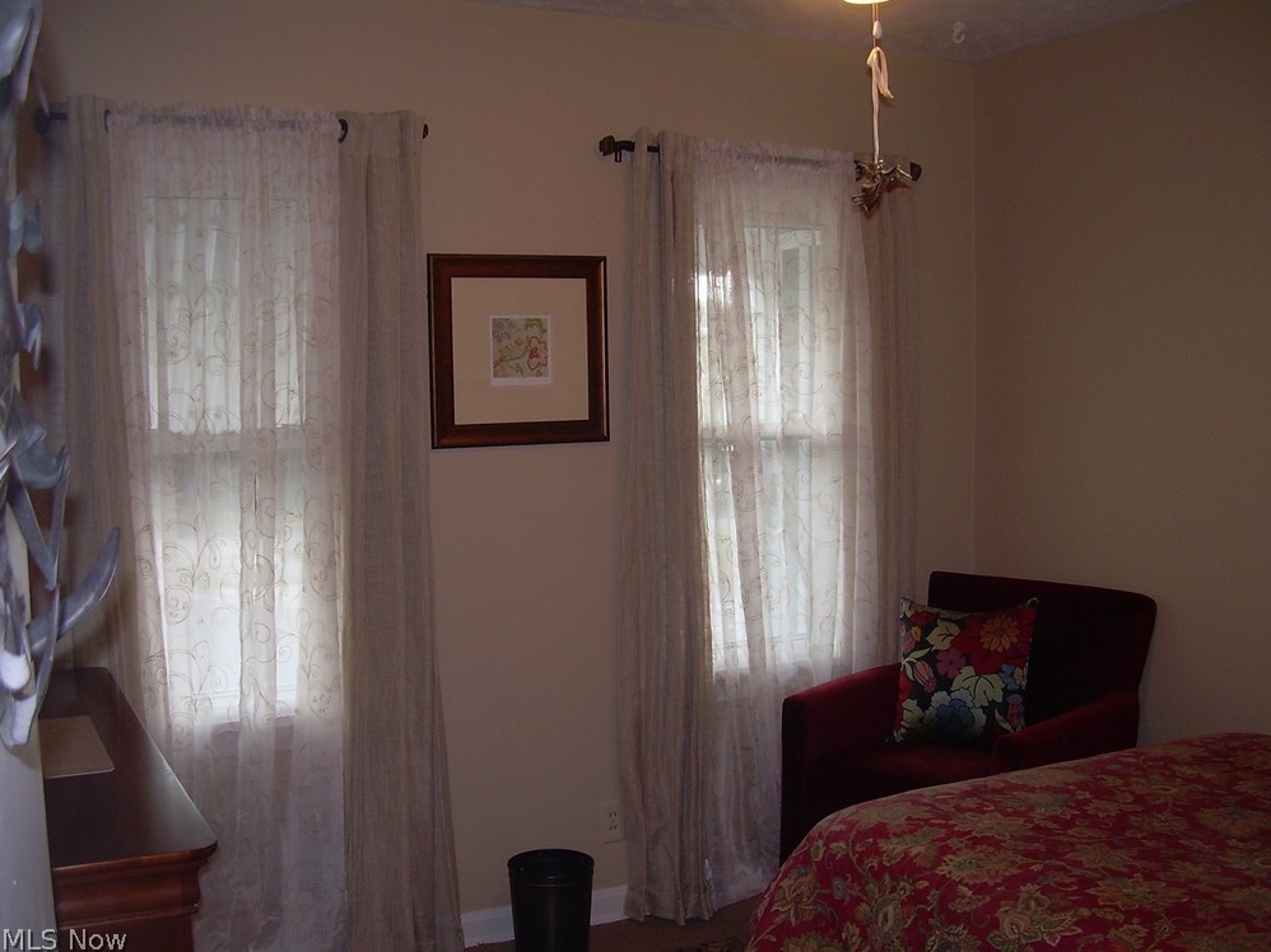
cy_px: 472
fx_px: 1432
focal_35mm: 39
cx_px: 647
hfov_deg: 47.9
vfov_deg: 36.8
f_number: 2.8
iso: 50
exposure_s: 1/60
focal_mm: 6.3
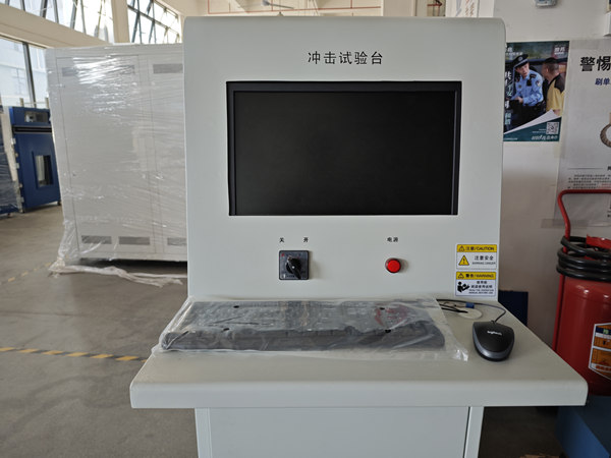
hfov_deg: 73.9
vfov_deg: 58.9
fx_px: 406
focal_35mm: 23
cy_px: 229
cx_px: 306
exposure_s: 1/100
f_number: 1.6
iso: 50
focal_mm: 6.55
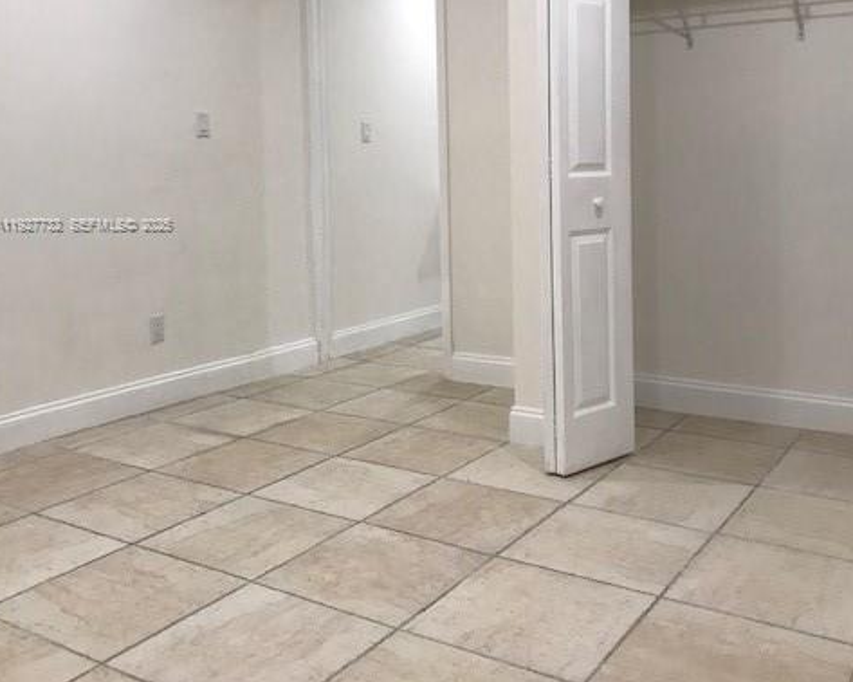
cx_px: 424
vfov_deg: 39.6
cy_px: 226
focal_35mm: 37
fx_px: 934
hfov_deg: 49.1
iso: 32
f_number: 1.8
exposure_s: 1/30
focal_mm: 3.99
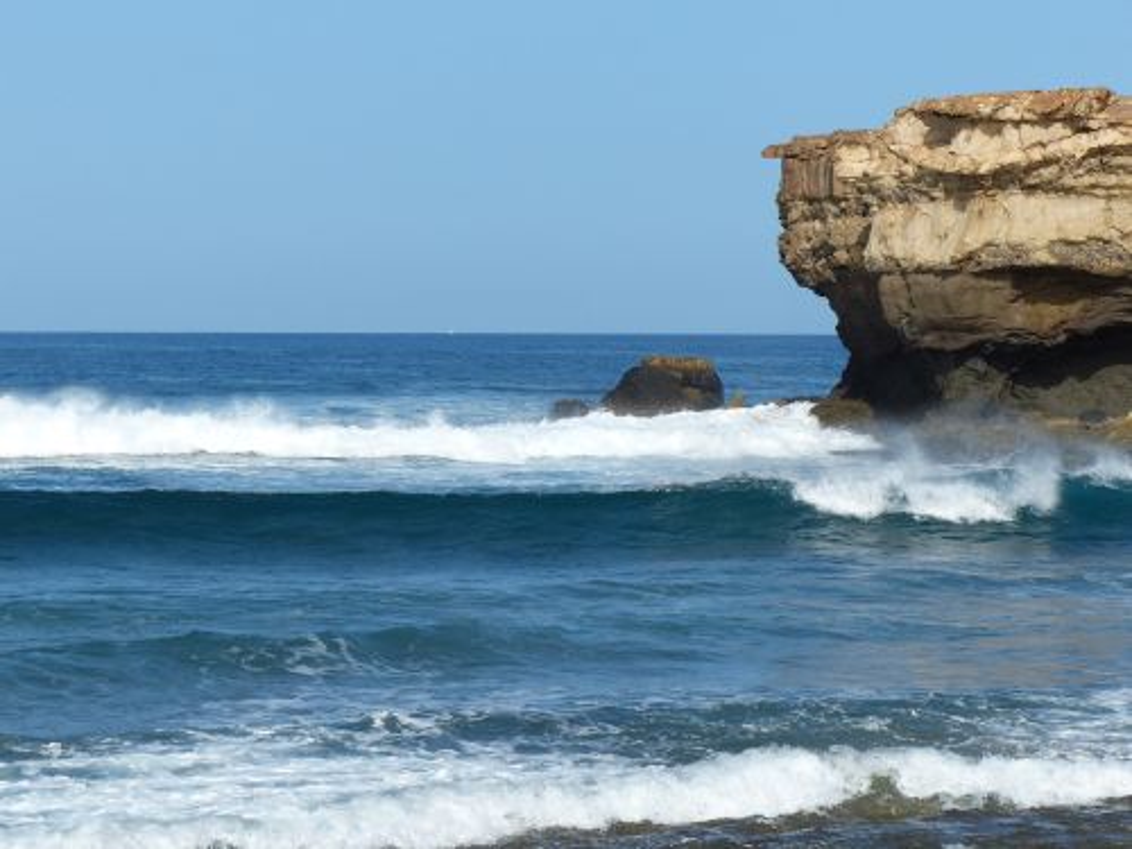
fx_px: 4284
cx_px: 566
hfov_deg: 15.1
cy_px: 424
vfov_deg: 11.3
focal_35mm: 131
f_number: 4
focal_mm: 23.5
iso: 100
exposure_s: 1/1600
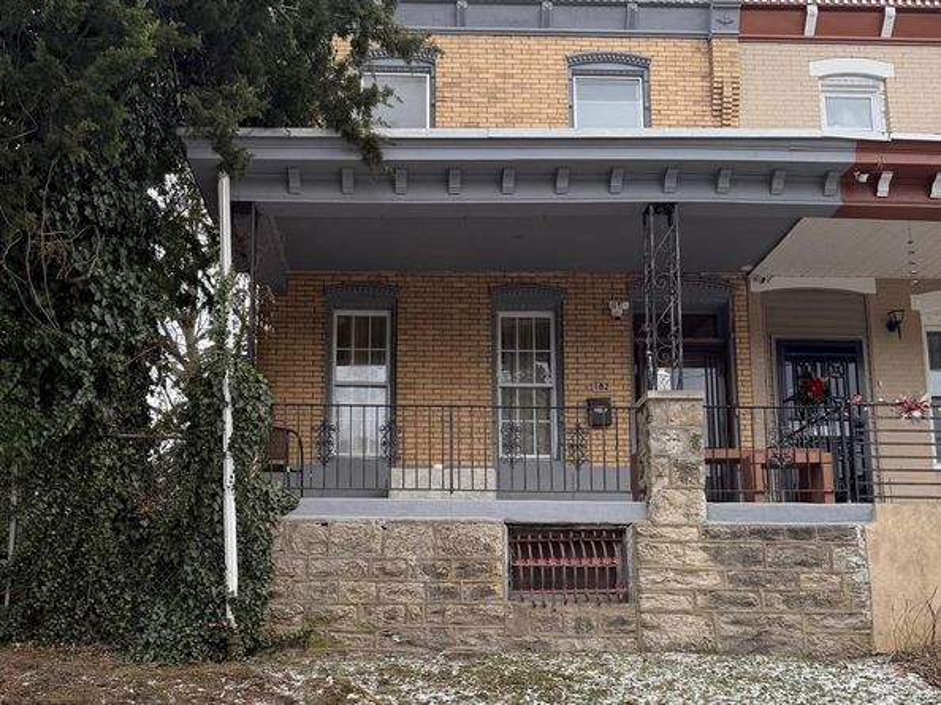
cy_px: 352
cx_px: 470
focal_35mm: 24
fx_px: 652
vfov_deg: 56.8
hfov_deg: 71.6
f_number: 1.78
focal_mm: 6.76
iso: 80
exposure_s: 1/323
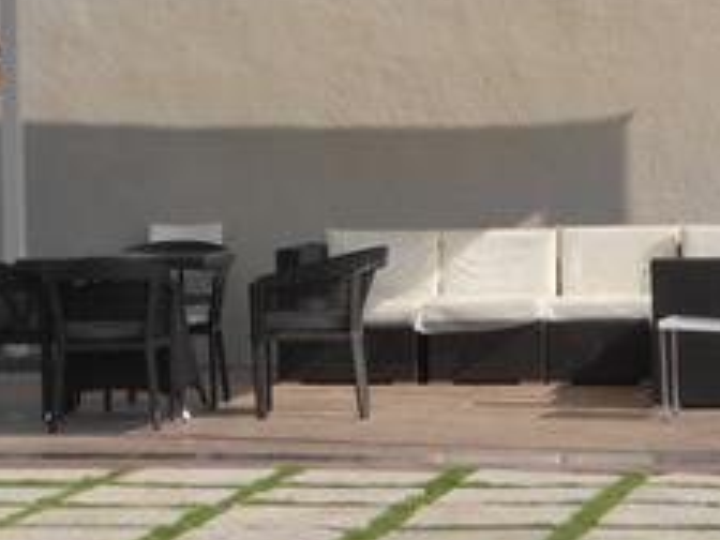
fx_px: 3994
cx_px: 254
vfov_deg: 7.7
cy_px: 11
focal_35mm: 192
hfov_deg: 10.3
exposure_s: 1/400
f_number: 6.3
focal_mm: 15.4
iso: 80
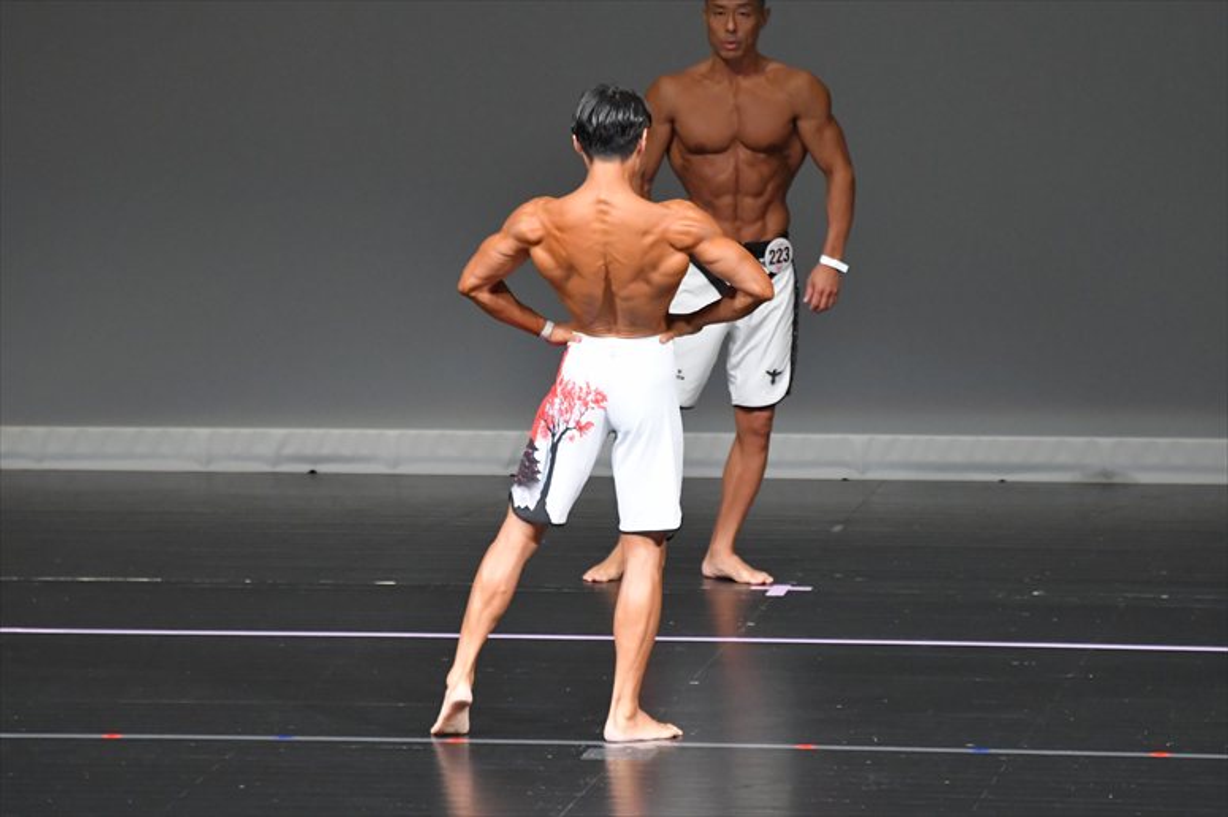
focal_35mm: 345
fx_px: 11763
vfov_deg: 4.0
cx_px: 614
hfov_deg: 6.0
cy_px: 408
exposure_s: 1/400
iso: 5000
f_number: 5.6
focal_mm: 230
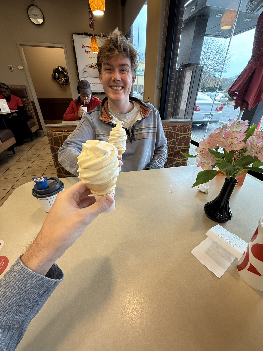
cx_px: 132
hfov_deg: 85.7
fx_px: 142
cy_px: 176
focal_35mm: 14
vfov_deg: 102.1
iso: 125
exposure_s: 1/120
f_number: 2.2
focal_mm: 2.22
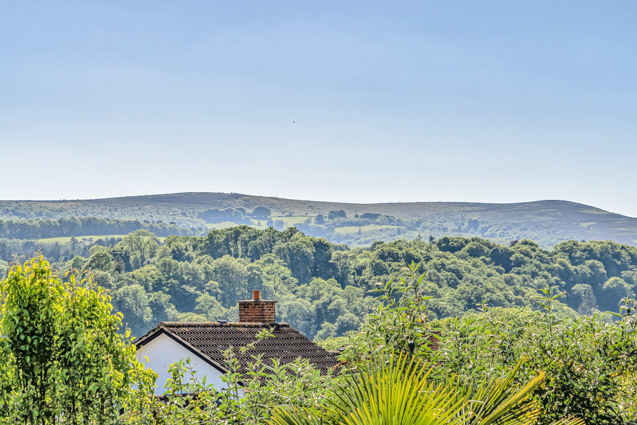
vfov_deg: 13.0
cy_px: 212
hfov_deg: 19.5
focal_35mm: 105
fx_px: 1858
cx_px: 318
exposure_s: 1/2500
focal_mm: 70
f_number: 8
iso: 400
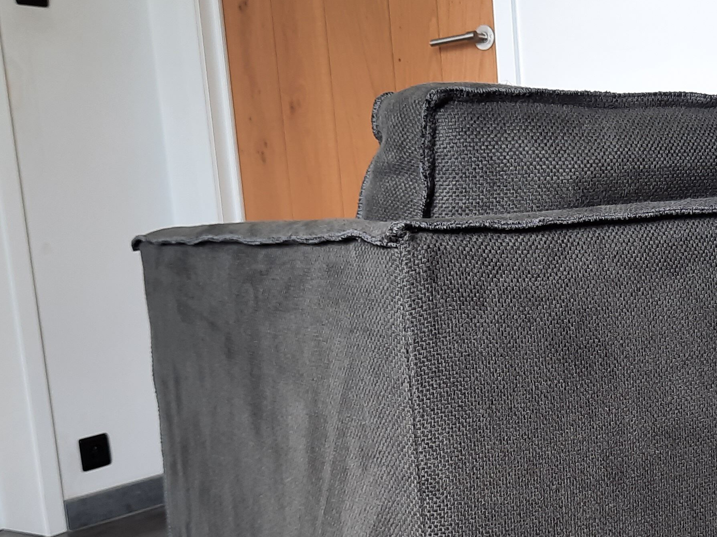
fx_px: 1160
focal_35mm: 56
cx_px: 546
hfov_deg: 33.6
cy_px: 407
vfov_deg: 25.8
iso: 40
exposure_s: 1/50
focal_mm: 4.6
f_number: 2
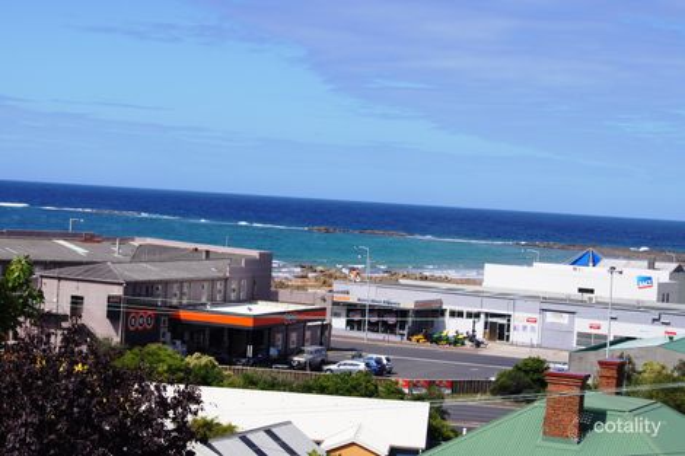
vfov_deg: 16.5
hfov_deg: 24.6
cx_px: 342
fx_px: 1569
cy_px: 228
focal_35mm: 82
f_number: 13
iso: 100
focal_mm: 55
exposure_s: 1/160
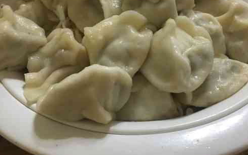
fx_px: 297
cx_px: 145
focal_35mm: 44
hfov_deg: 45.1
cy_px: 52
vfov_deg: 29.1
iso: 100
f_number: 2.2
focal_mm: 4.15
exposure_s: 1/8
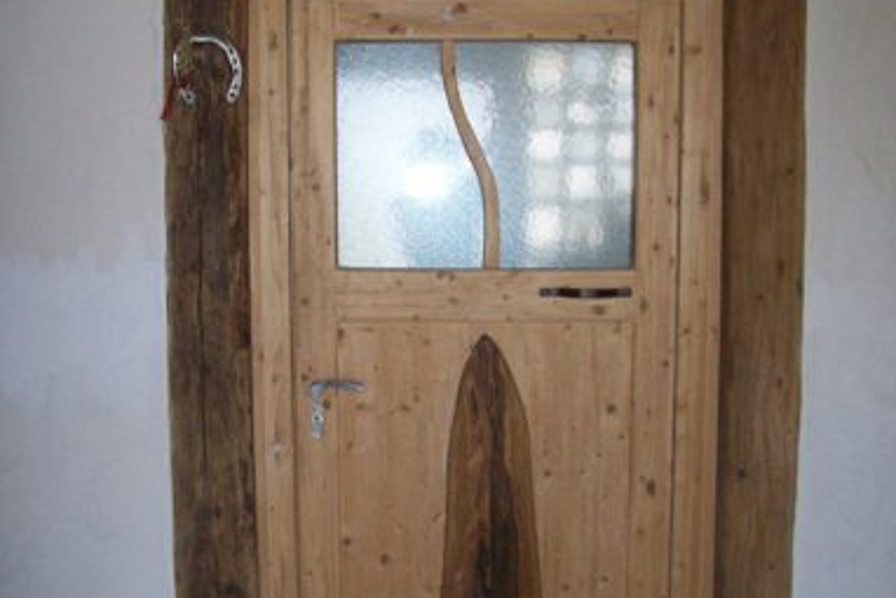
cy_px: 392
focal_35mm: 51
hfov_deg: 38.9
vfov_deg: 26.4
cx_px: 450
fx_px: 1270
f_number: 2.7
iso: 200
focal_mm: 6
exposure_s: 1/64
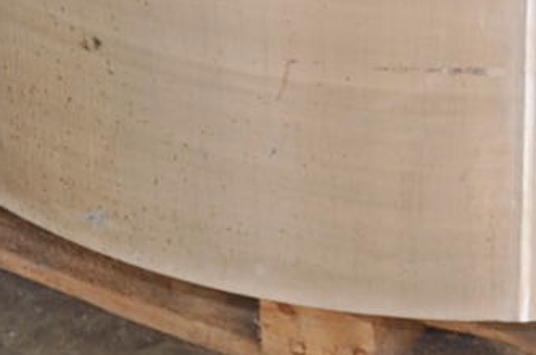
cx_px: 613
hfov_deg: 11.6
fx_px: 2587
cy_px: -594
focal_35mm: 174
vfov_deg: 7.2
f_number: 3.5
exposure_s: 1/60
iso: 200
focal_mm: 18
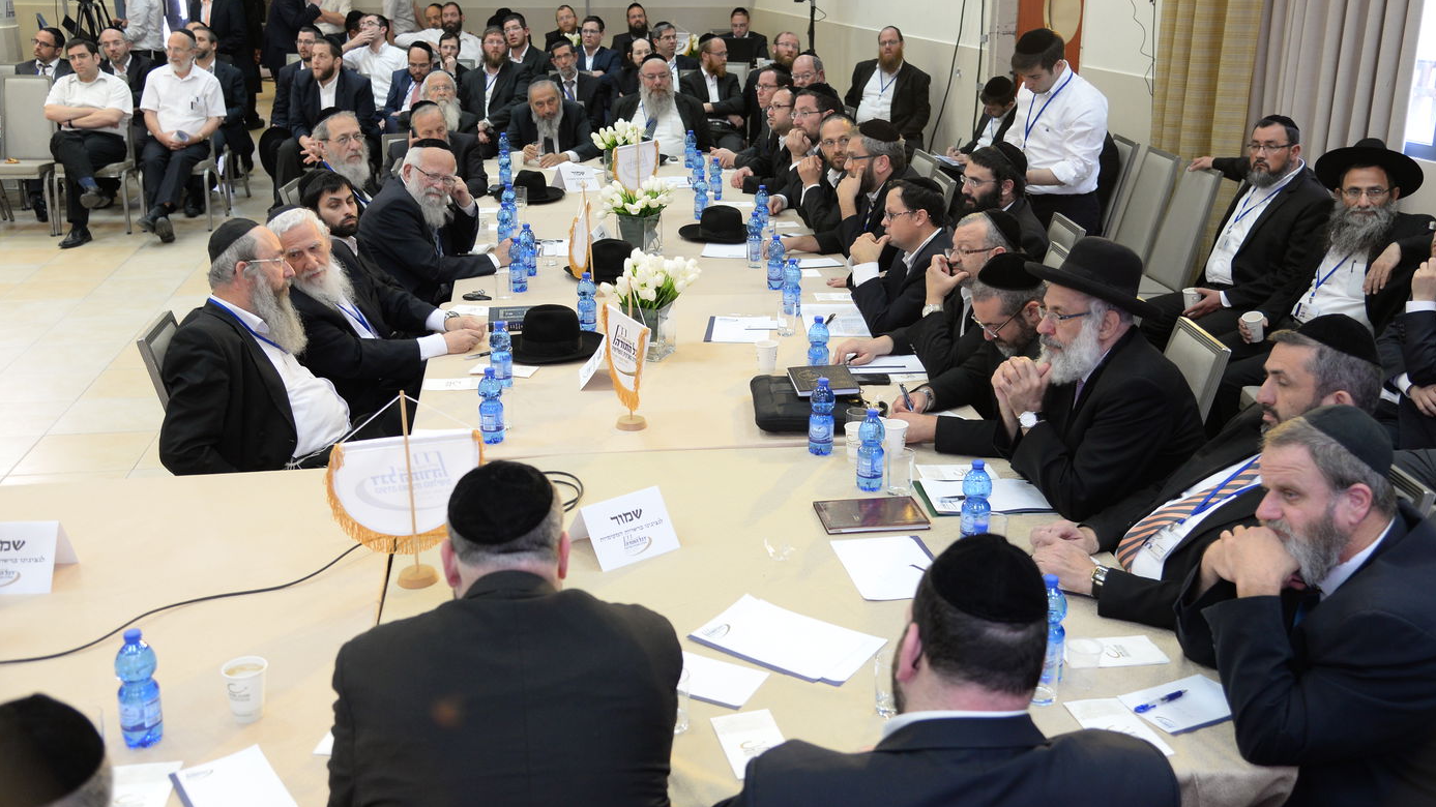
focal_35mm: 37
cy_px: 340
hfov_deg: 54.0
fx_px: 1409
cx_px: 723
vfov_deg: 31.9
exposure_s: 1/60
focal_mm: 35
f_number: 4
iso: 1250
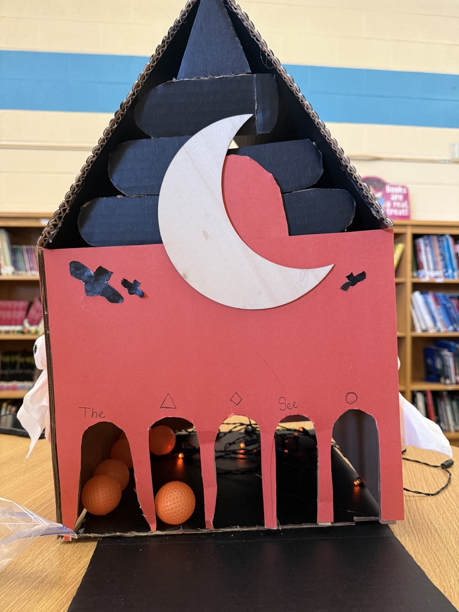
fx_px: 424
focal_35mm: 24
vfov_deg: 71.6
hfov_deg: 56.8
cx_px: 230
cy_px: 306
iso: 250
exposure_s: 1/60
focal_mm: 6.76
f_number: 1.78
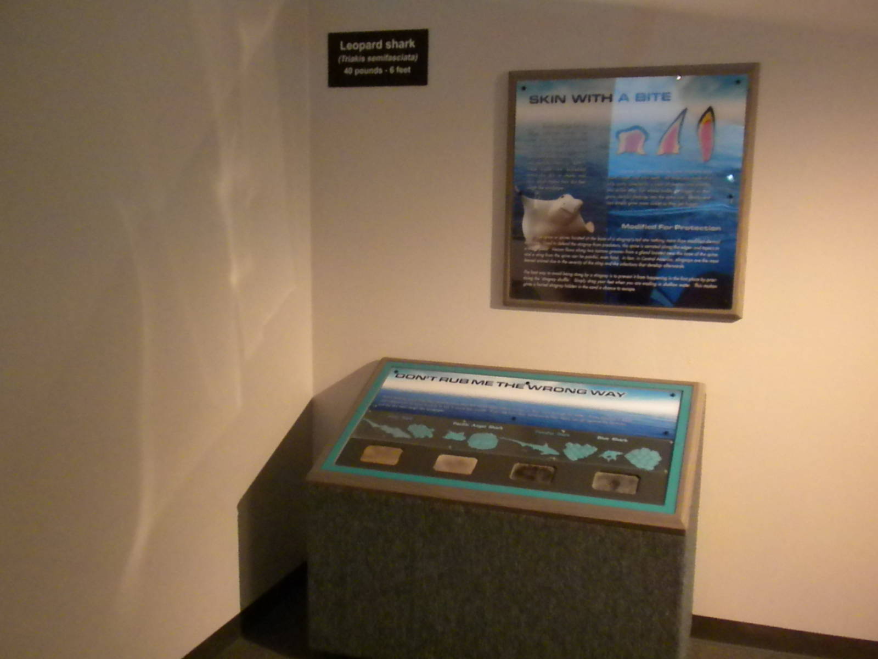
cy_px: 330
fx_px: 938
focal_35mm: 37
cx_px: 439
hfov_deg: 50.1
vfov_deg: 38.7
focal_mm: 6.6
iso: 1636
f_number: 3.5
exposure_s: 1/55.6
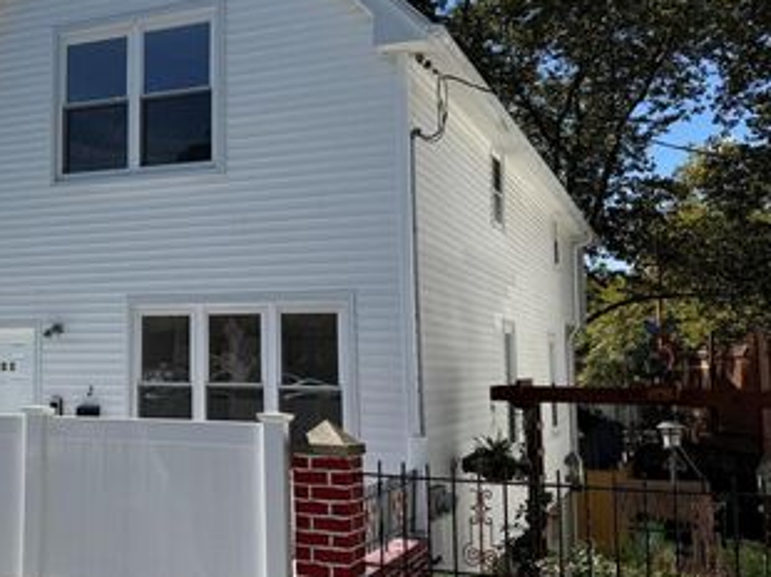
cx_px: 92
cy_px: 250
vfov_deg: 31.4
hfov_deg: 38.7
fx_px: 1024
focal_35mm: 46
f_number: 1.78
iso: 80
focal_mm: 6.76
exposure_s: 1/6711
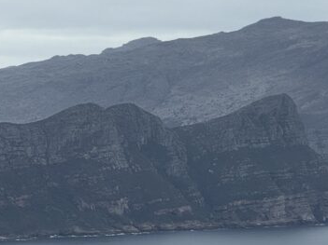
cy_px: 159
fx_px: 3315
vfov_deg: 4.2
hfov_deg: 5.6
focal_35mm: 350
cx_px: 427
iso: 50
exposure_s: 1/1167
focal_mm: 15.66
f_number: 2.8
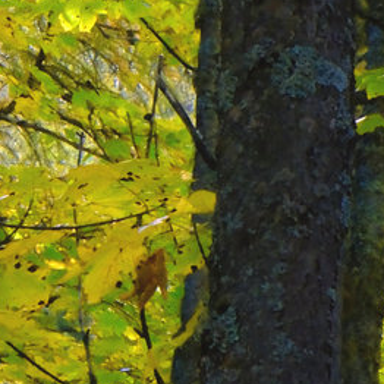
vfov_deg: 4.7
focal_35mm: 374
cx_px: -397
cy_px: 76
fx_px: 4694
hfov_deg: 4.6
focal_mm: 32
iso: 1000
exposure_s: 1/20
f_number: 16
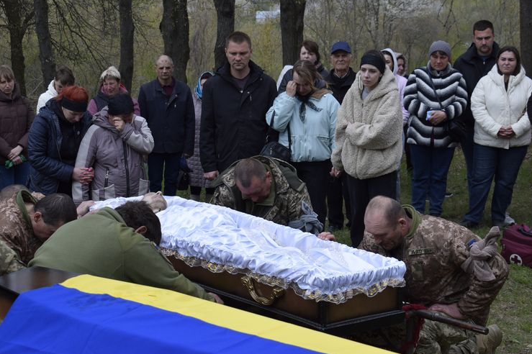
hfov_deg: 31.4
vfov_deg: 21.2
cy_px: 176
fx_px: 945
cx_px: 269
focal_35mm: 64
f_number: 8
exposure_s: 1/250
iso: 200
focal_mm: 42
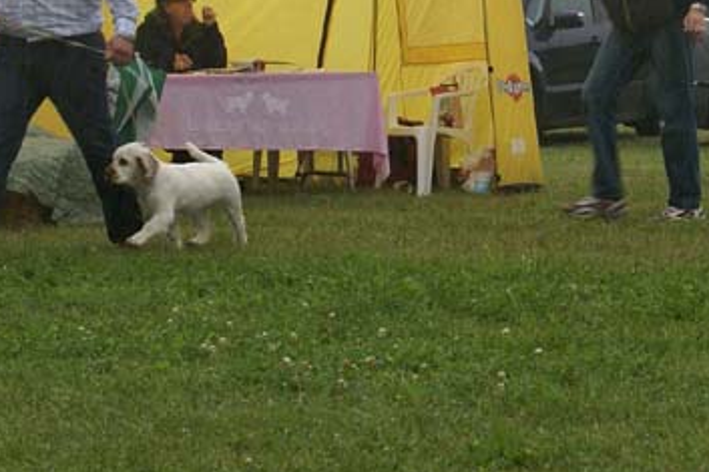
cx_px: 504
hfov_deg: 13.4
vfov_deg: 8.9
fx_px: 3014
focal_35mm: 153
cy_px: 37
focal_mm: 45
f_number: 6.3
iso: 100
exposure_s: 1/100
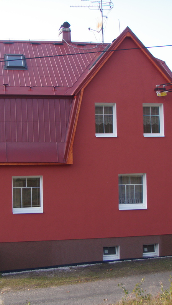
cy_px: 152
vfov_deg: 36.6
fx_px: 462
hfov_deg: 21.0
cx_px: 61
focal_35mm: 57
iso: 80
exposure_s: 1/160
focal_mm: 6.7
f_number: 3.5
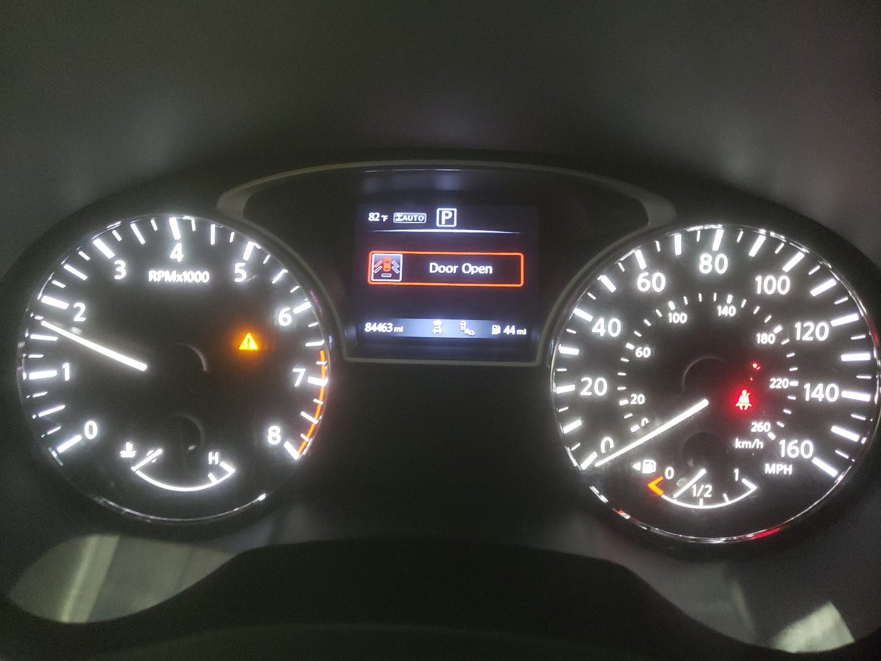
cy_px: 330
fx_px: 662
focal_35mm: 26
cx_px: 440
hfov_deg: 67.3
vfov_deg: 53.1
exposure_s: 1/30
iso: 468
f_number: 1.5
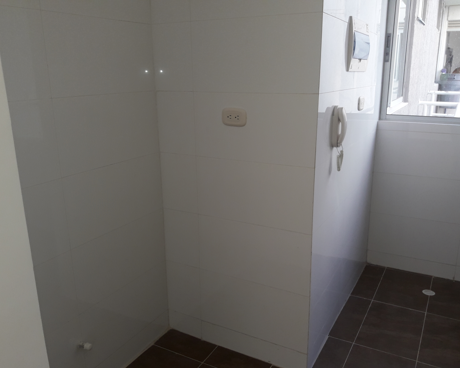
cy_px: 189
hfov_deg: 58.7
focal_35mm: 30
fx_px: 408
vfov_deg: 48.5
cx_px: 240
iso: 64
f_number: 1.9
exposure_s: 1/120
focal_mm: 3.7
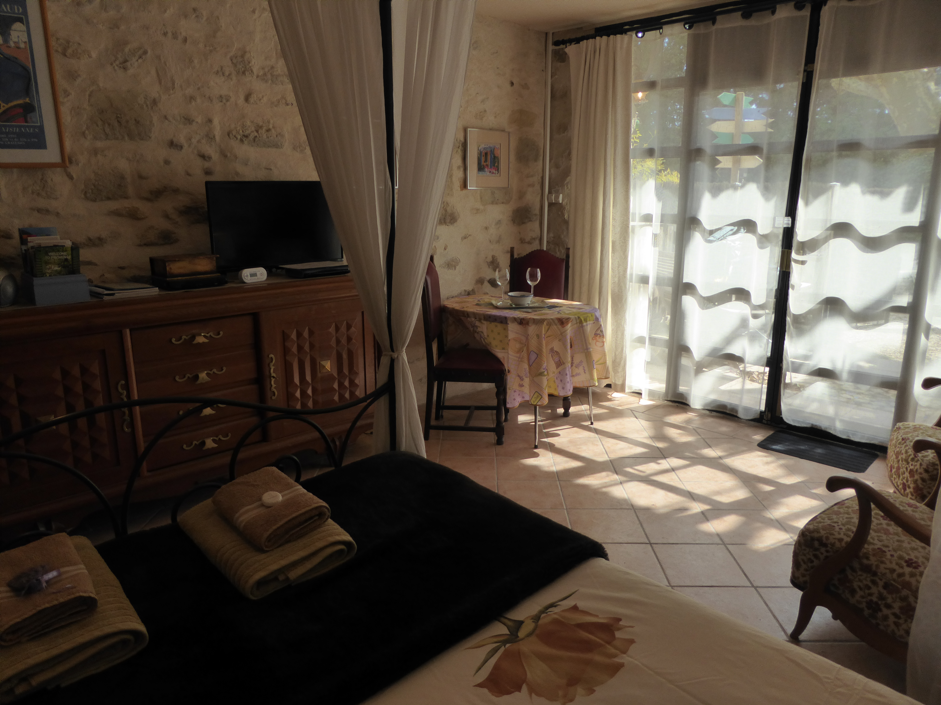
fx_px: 680
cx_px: 470
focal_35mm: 25
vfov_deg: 54.9
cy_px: 352
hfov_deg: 69.4
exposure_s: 1/320
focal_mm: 4.3
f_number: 3.3
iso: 200
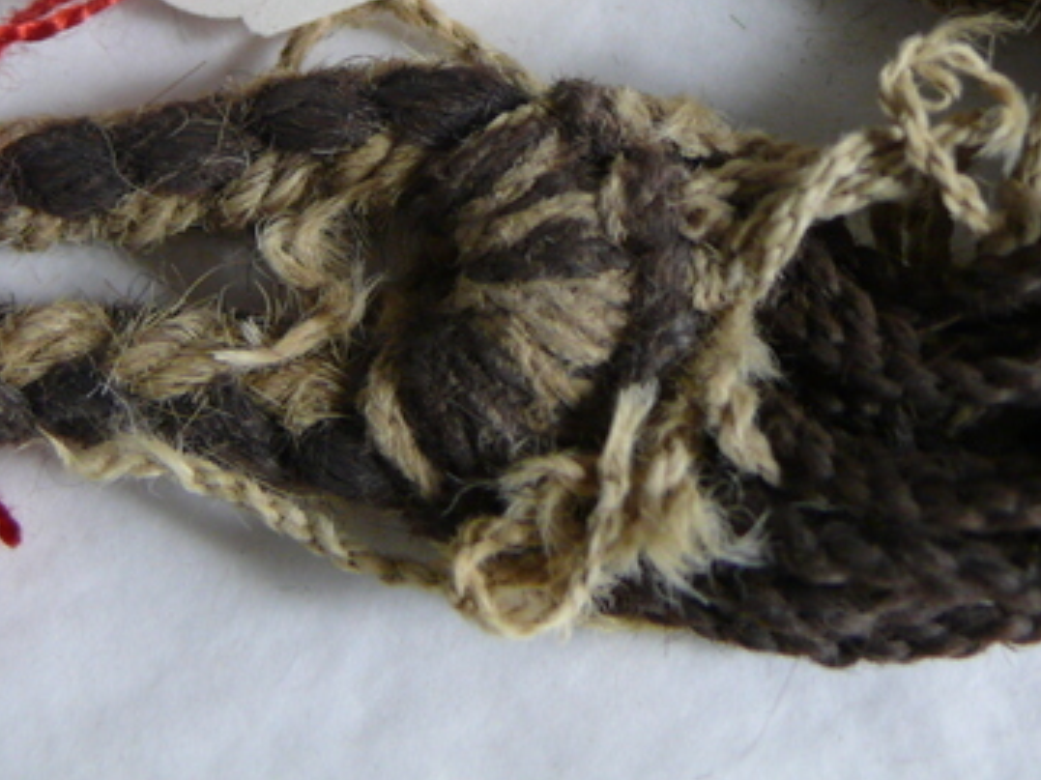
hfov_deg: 24.9
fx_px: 2345
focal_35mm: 78
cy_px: -75
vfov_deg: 18.2
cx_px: 681
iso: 200
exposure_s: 1/20
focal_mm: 7.4
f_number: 2.8
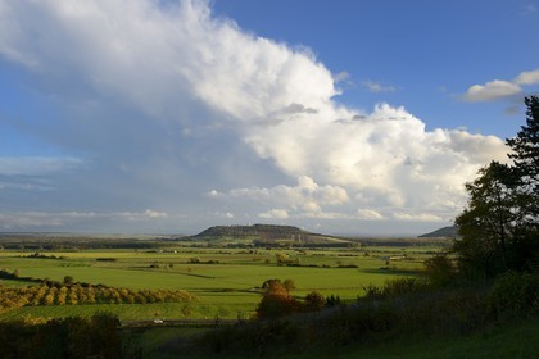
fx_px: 479
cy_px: 180
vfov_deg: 41.1
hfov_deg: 58.7
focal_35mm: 32
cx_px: 270
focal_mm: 32
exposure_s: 1/250
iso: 100
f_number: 6.3
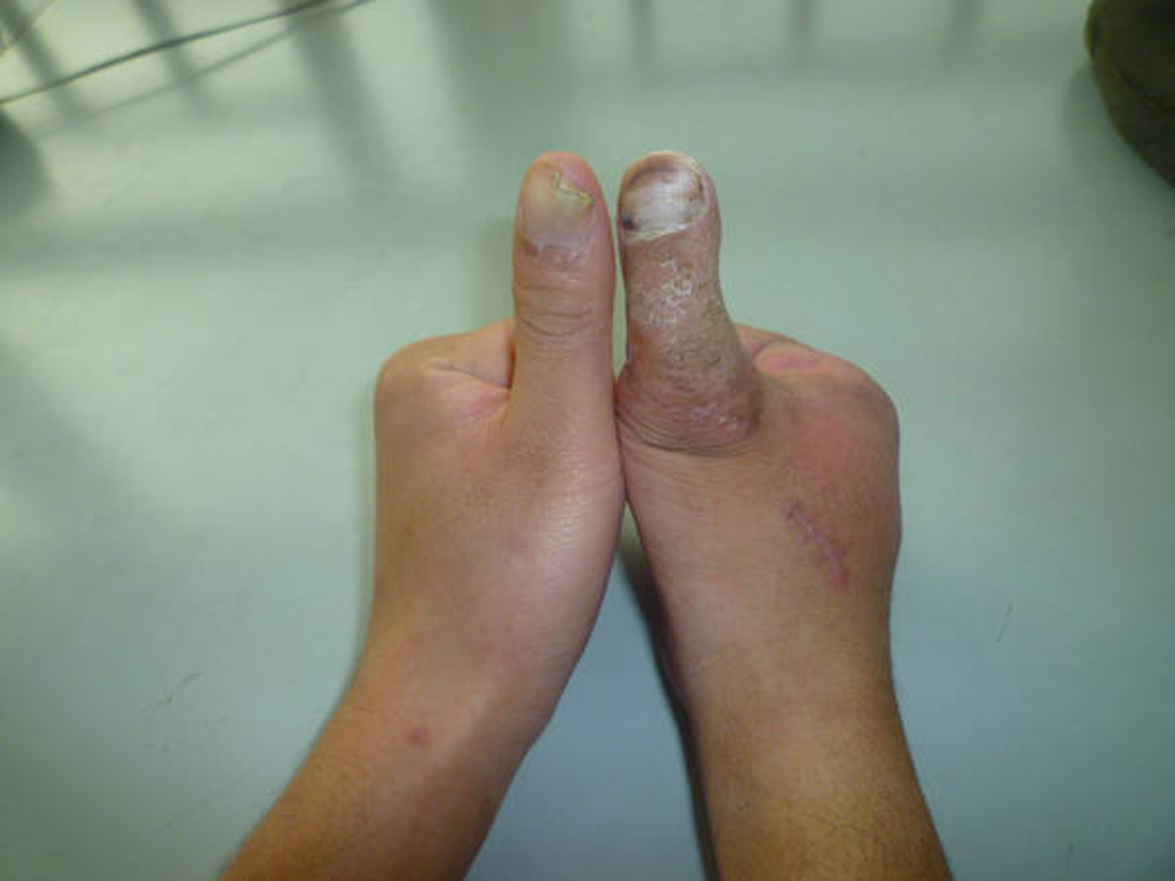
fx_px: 849
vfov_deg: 54.9
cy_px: 440
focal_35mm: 25
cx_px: 588
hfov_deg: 69.4
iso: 100
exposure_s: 1/30
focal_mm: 4.4
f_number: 4
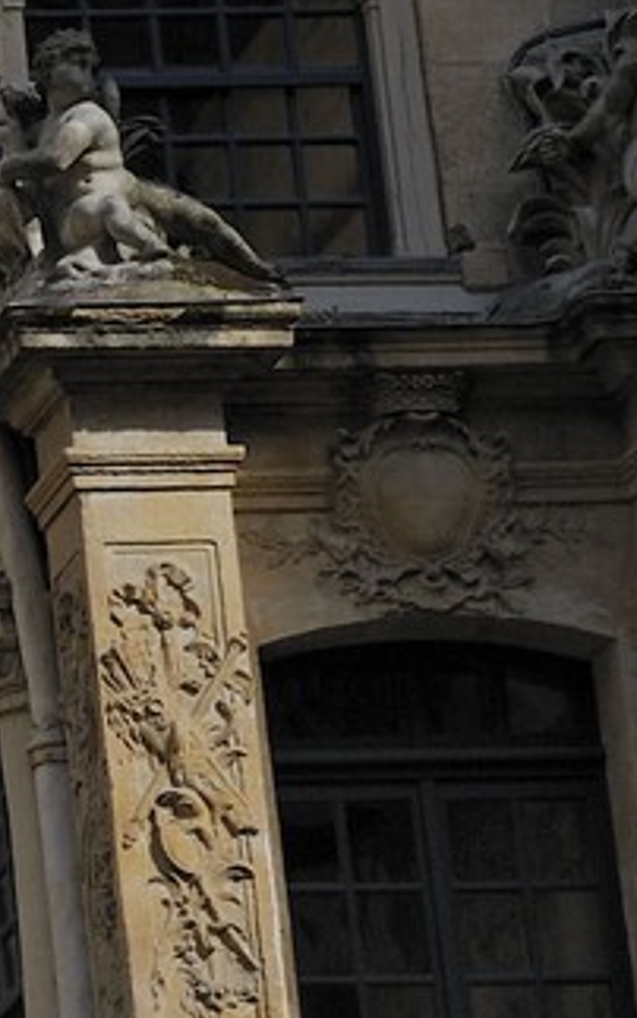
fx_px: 5886
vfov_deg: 9.9
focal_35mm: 212
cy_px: 290
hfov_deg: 5.7
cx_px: -1406
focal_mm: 42
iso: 200
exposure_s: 1/200
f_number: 14
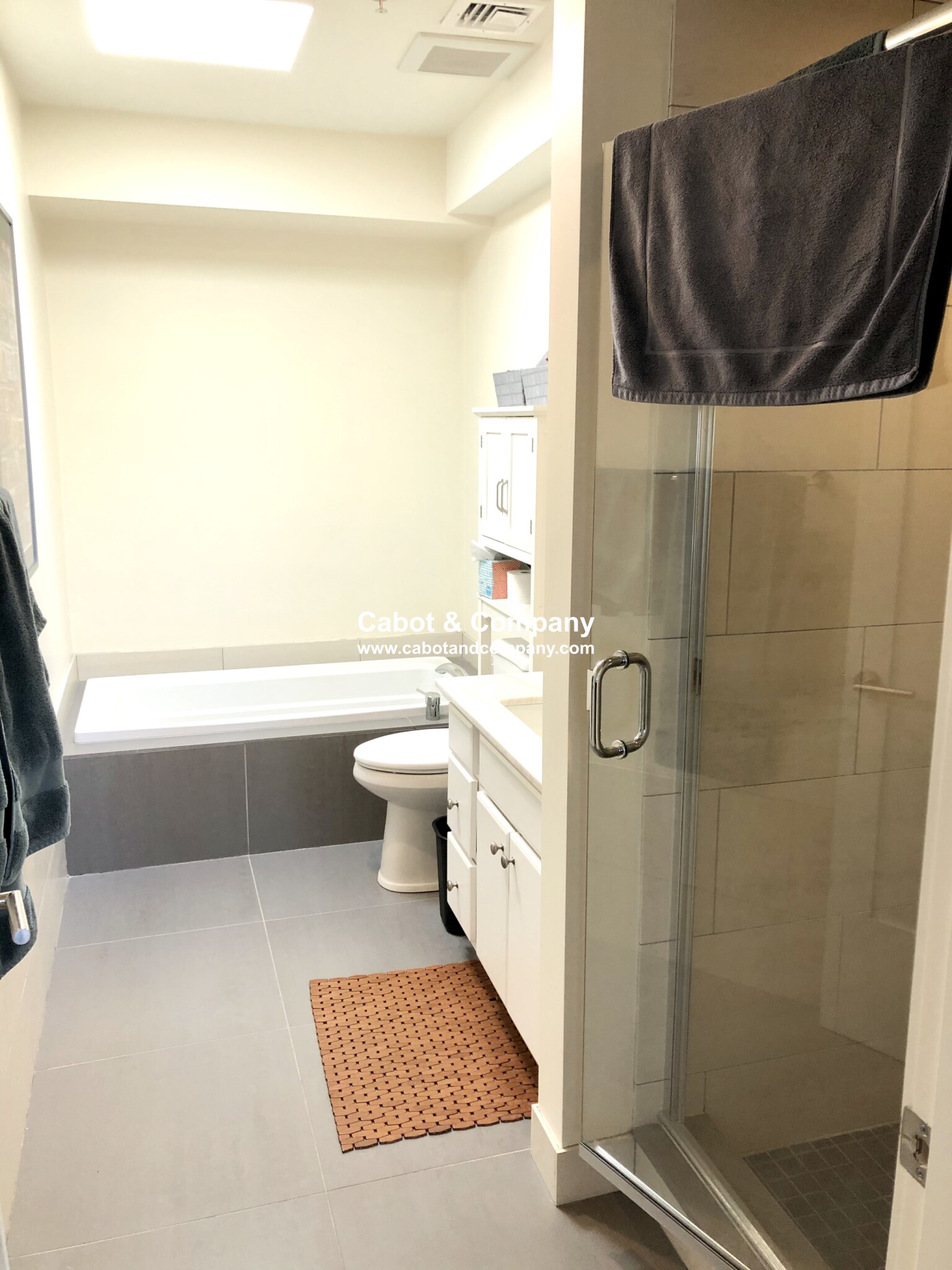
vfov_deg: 63.4
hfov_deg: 49.7
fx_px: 1027
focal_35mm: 28
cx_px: 476
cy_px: 635
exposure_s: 1/30
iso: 32
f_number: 1.8
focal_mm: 3.99
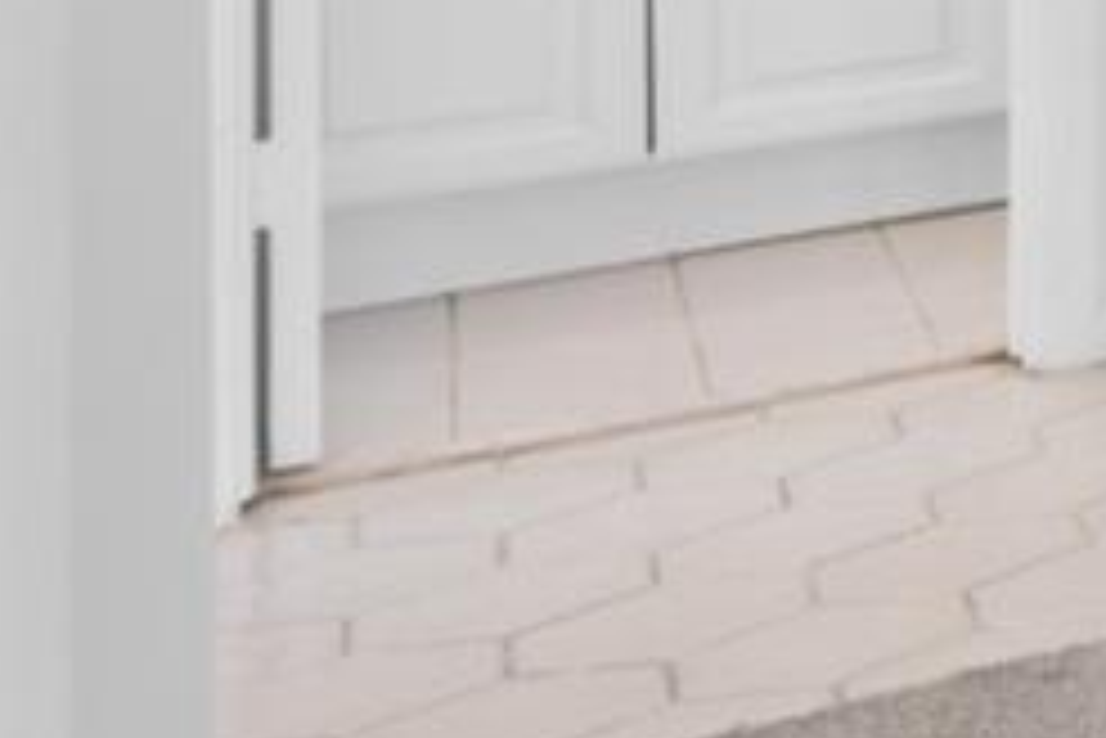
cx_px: 3489
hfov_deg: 10.9
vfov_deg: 13.3
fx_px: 2796
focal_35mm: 91
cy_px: -652
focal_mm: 14
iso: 100
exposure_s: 1/2
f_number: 8
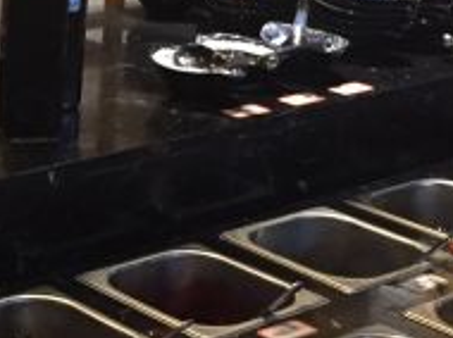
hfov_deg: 17.9
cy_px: 325
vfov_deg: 13.6
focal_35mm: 107
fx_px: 1398
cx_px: -14
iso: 250
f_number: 2.2
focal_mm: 4.15
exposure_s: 1/20
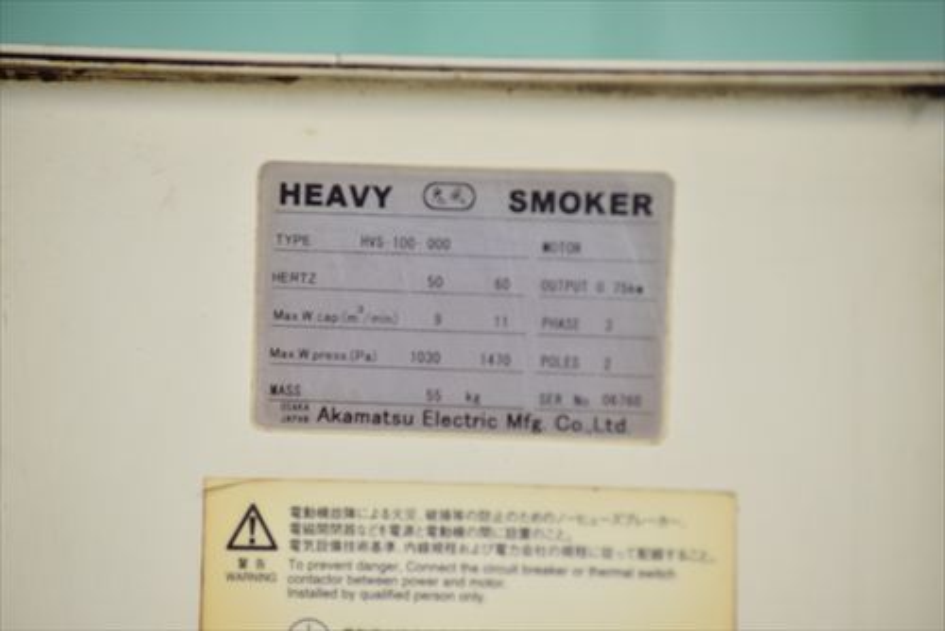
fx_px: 6697
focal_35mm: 255
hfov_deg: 8.1
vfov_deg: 5.4
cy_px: 316
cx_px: 472
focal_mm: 170
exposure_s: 1/2500
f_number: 6.3
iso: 1250
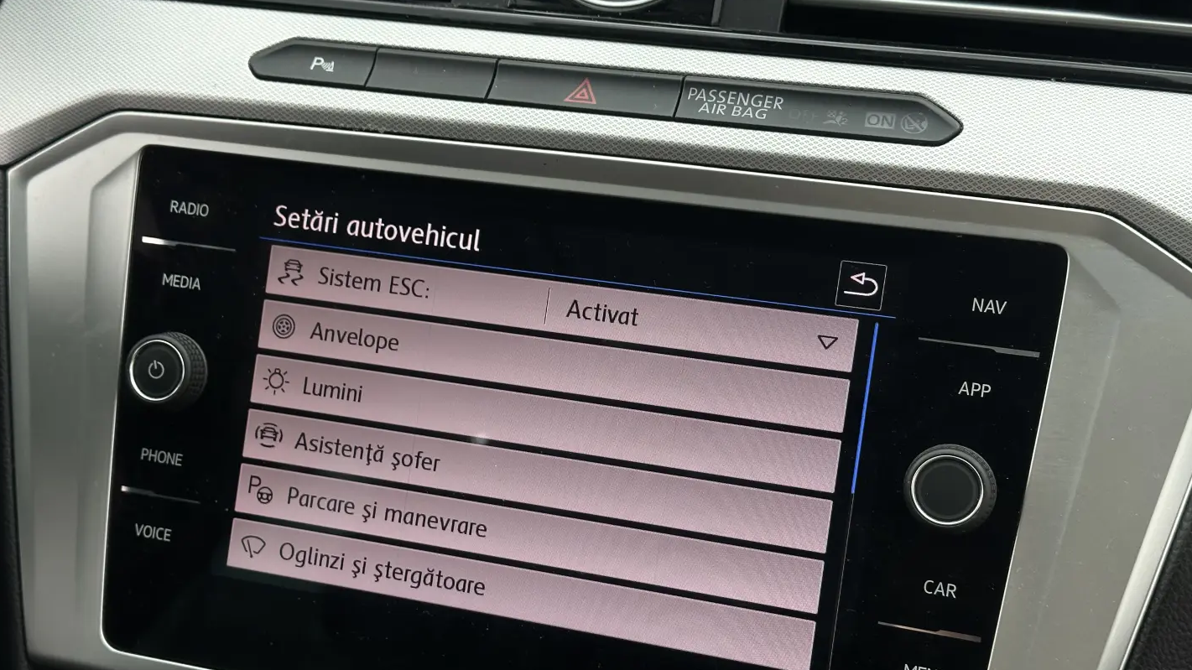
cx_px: 593
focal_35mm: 53
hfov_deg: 39.2
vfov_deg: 22.6
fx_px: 1675
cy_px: 396
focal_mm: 6.86
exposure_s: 1/313
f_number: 1.78
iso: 64
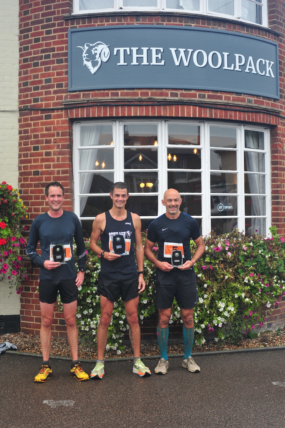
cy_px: 214
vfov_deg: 39.6
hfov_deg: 27.0
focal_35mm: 50
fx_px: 594
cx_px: 142
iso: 800
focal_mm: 50
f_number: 6.3
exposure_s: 1/320
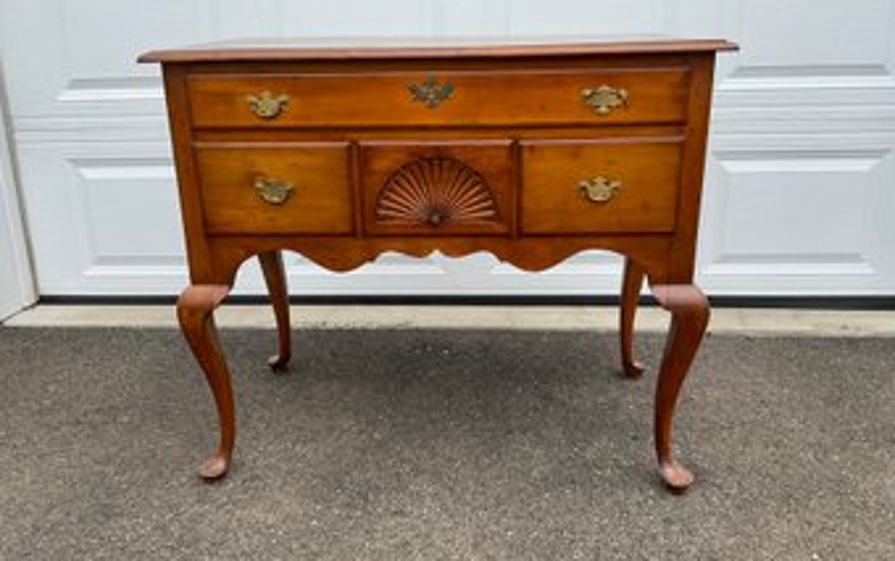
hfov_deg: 61.2
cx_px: 449
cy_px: 273
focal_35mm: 31
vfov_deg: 40.7
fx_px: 757
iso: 16
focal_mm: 3
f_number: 1.8
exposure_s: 1/666
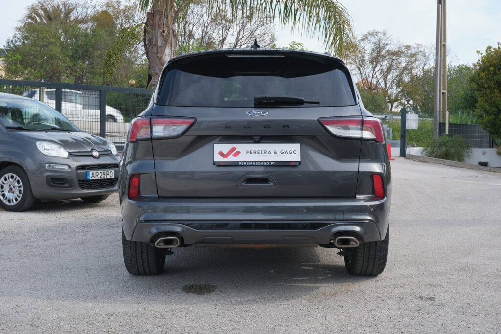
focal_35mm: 53
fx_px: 738
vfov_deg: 25.5
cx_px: 250
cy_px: 167
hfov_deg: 37.5
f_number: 9
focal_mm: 35.3
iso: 160
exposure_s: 1/125
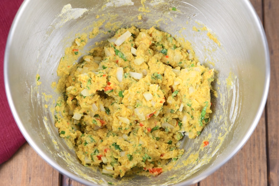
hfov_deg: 19.5
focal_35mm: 105
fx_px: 814
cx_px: 140
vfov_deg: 13.0
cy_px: 93
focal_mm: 70
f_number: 4.5
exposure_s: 1/80
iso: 400
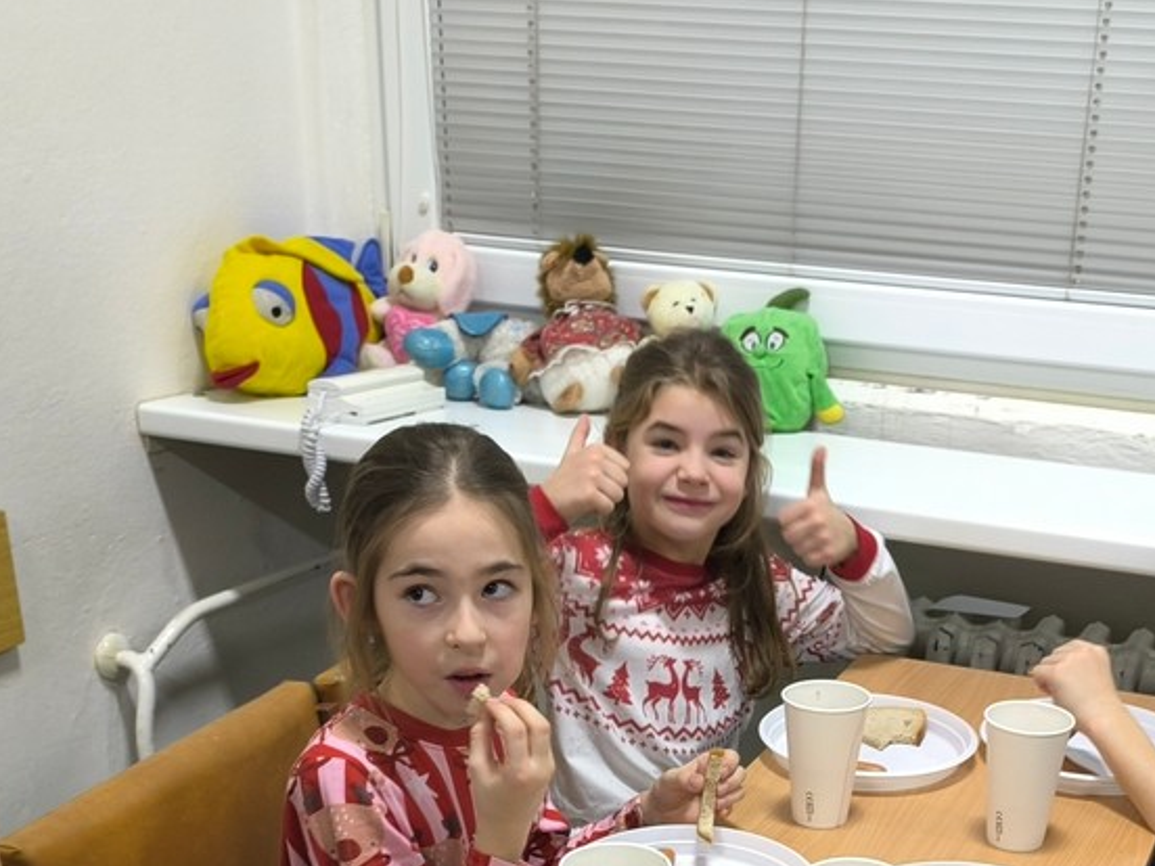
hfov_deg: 37.7
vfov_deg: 27.1
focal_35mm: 50
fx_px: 1668
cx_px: 778
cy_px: 908
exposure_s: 1/33.3
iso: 1000
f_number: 1.65
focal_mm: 6.14
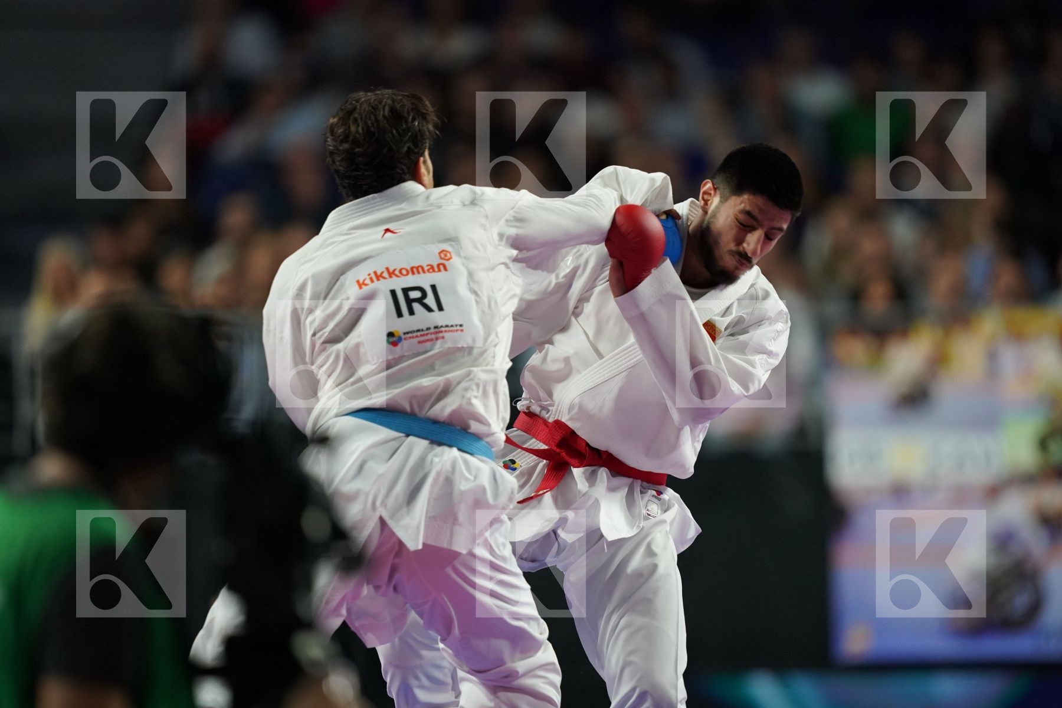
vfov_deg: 3.4
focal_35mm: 400
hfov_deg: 5.2
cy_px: 354
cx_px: 531
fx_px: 11799
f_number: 2.8
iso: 2000
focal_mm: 400
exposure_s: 1/1000
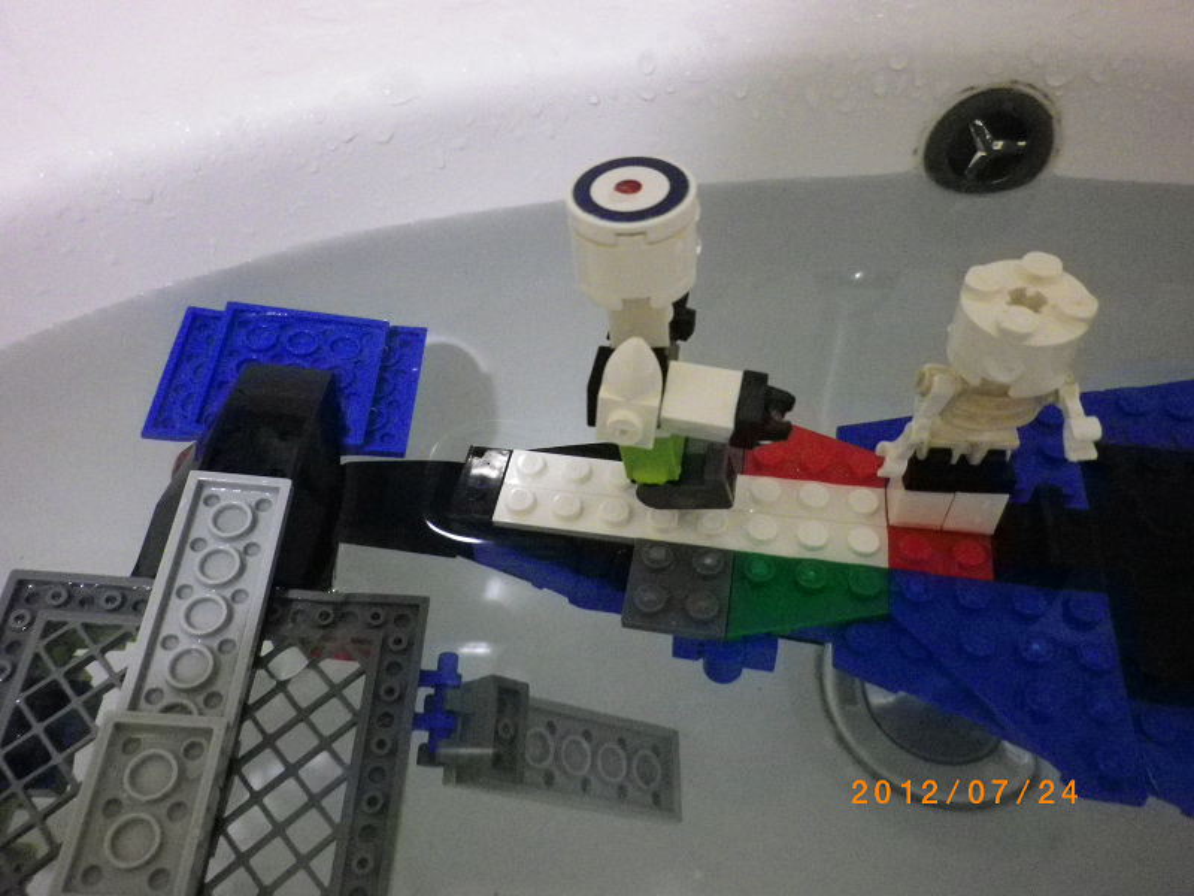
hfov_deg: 63.4
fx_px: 966
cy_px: 448
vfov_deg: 49.7
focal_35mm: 28
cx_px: 597
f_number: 3.2
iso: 800
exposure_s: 1/20
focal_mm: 5
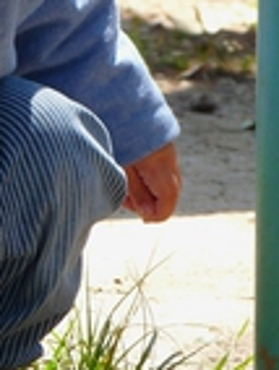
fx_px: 7243
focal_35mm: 676
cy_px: 91
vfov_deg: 2.9
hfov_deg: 2.2
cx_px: -89
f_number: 3.7
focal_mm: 37.8
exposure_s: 1/200
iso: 100
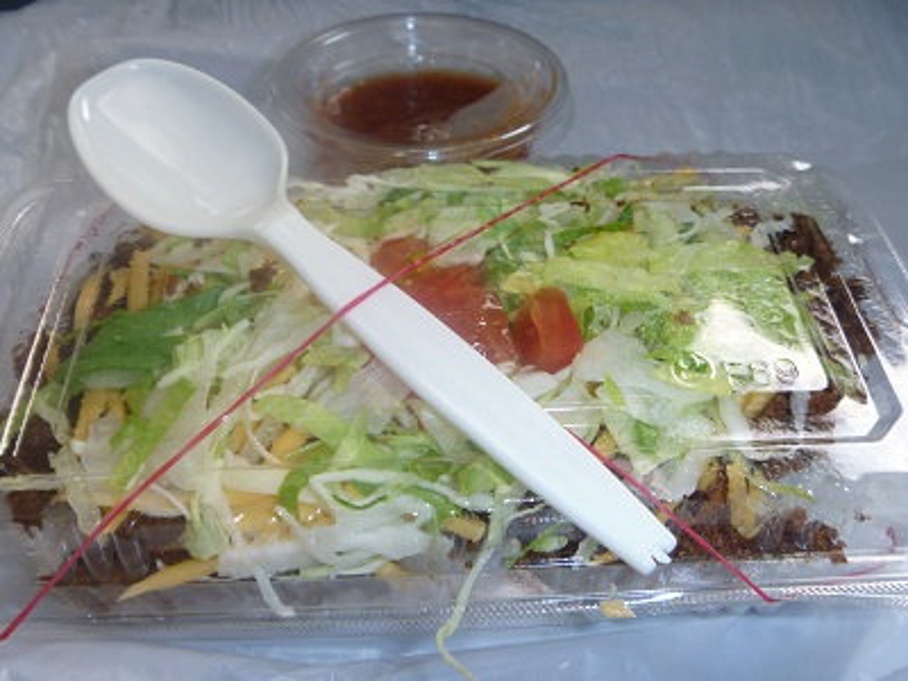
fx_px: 918
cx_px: 454
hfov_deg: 52.6
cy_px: 340
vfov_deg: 40.7
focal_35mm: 35
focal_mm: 6.3
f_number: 3.5
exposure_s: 1/30
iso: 100
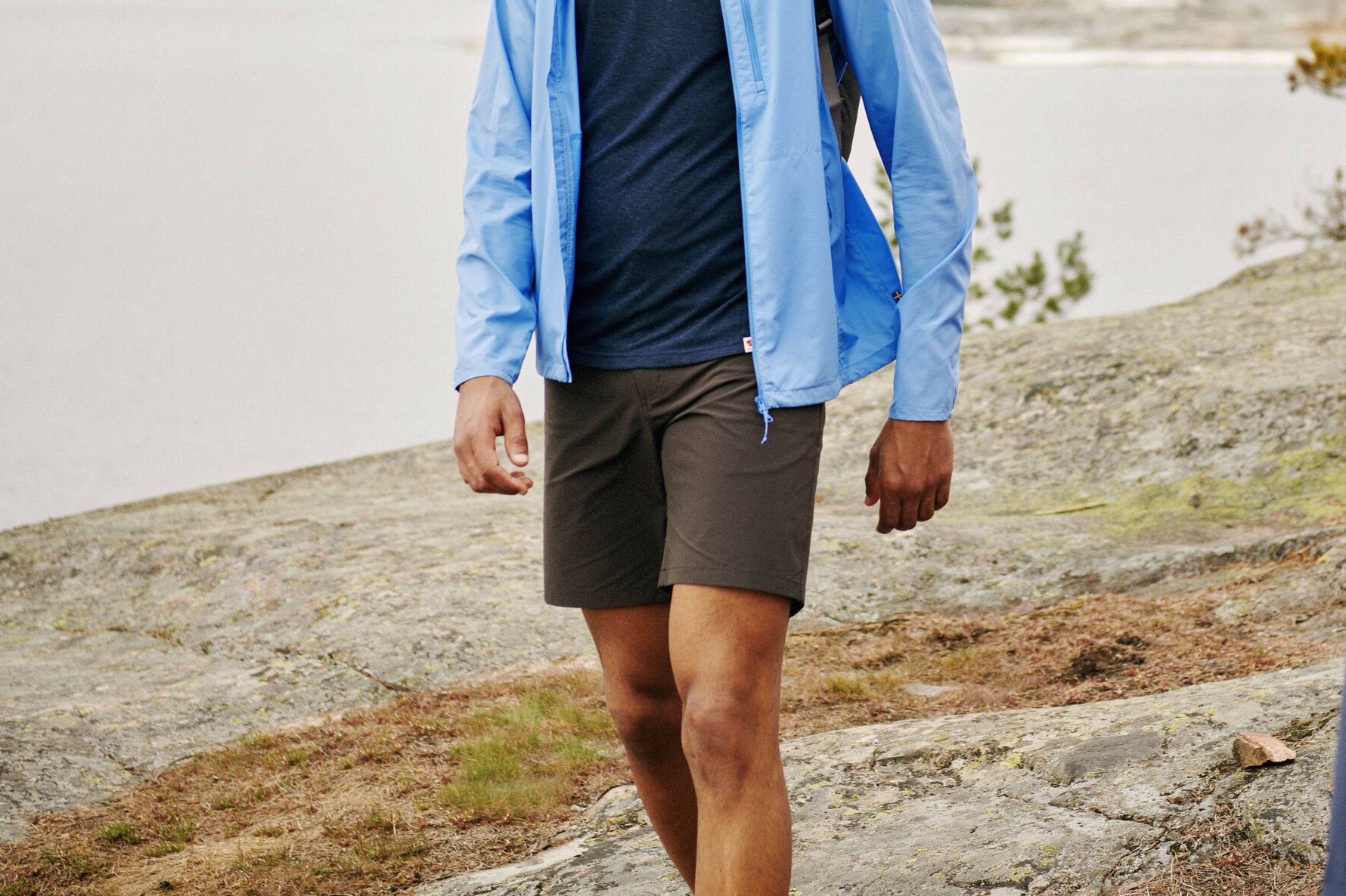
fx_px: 4411
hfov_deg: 17.3
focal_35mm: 118
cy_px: 154
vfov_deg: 11.6
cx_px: 966
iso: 250
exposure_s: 1/800
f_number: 4
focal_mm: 70
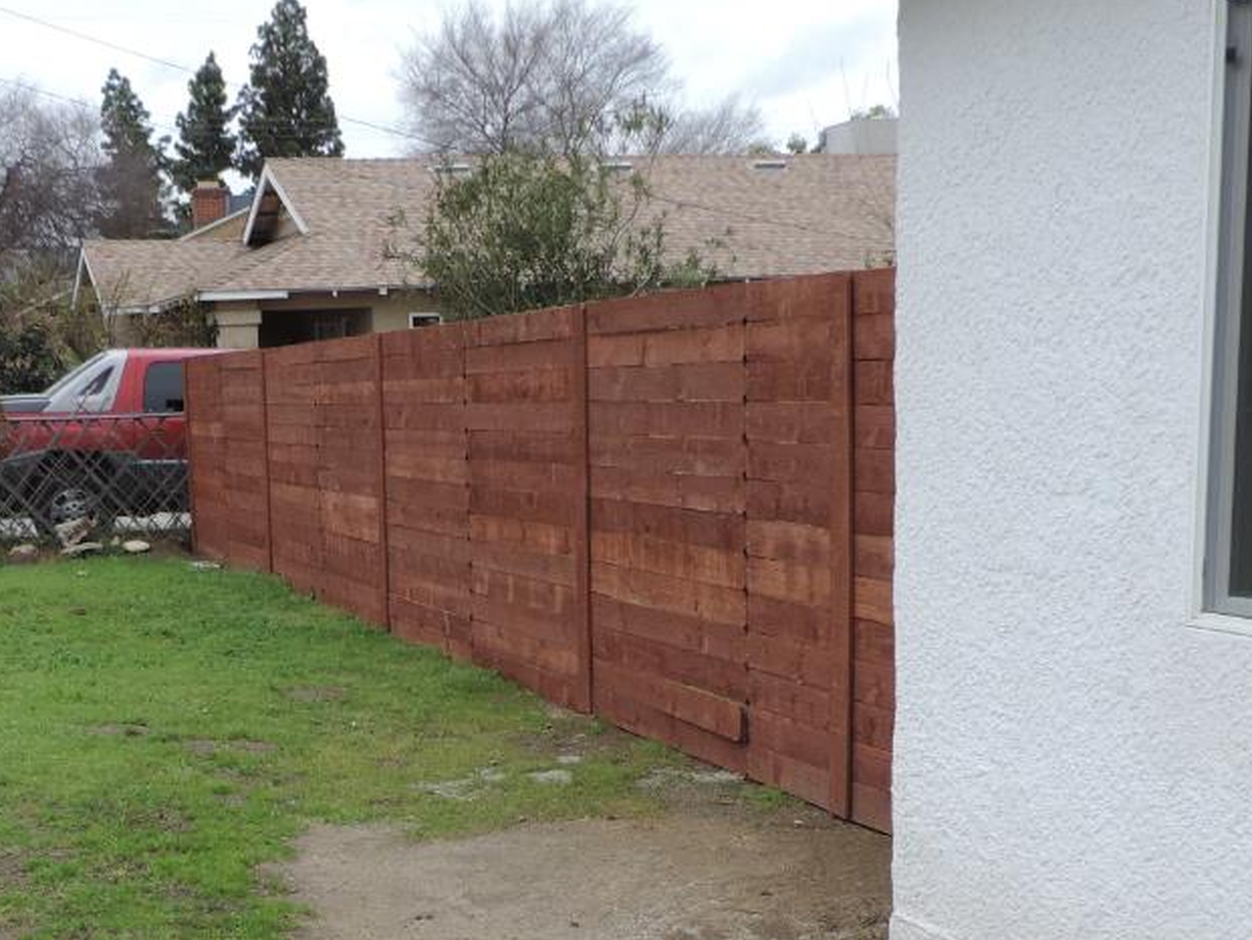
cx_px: 403
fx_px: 2098
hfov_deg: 32.9
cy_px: 868
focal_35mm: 58
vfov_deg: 24.4
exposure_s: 1/250
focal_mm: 4.3
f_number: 3
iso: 80
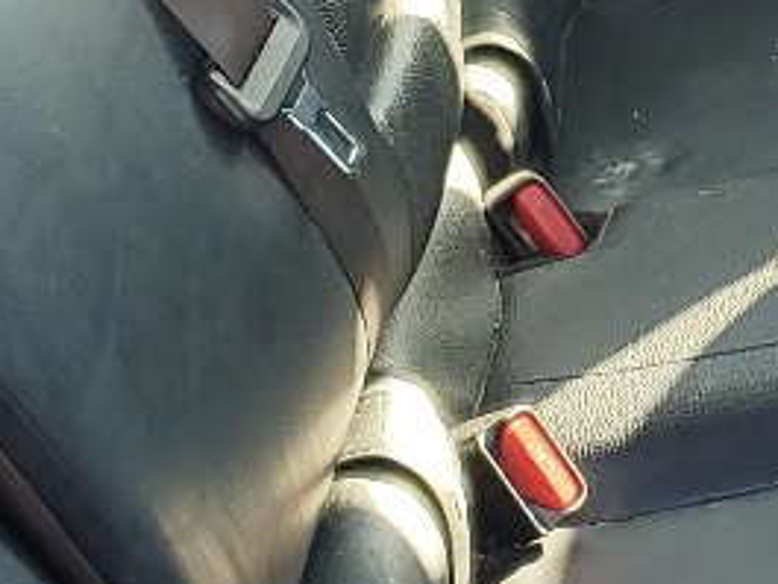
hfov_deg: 12.3
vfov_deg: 9.4
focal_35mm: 157
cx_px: 887
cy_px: -32
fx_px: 3530
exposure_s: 1/172
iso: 50
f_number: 1.5
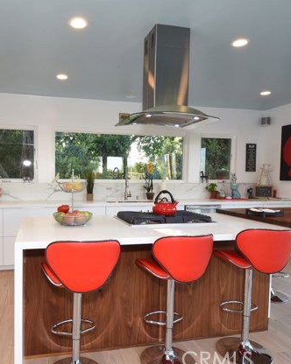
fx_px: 280
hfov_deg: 54.0
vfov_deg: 66.1
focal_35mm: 26
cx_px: 103
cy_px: 186
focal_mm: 12
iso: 320
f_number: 14
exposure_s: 1/10
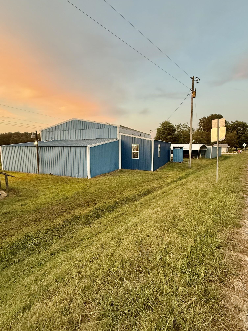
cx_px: 132
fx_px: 153
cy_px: 164
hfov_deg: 78.0
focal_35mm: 16
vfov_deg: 94.5
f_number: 2.2
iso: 250
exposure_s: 1/99
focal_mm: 2.22
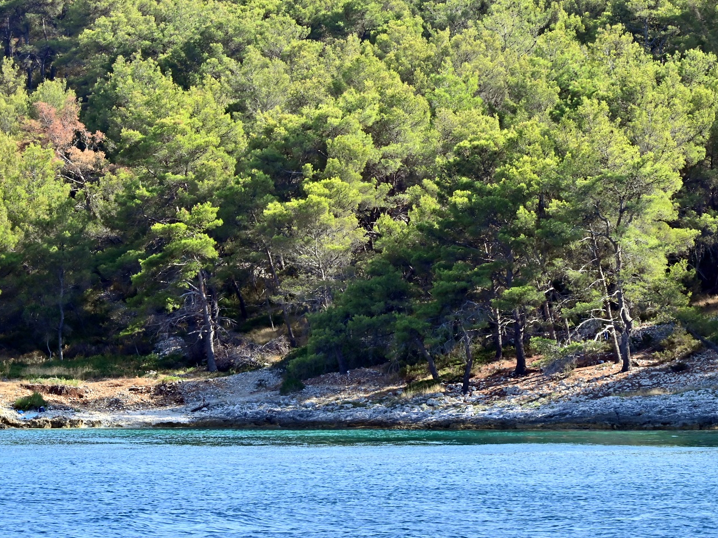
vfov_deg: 8.0
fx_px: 3858
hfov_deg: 10.6
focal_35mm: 186
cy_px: 264
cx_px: 352
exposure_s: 1/200
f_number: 29
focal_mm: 165
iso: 2200
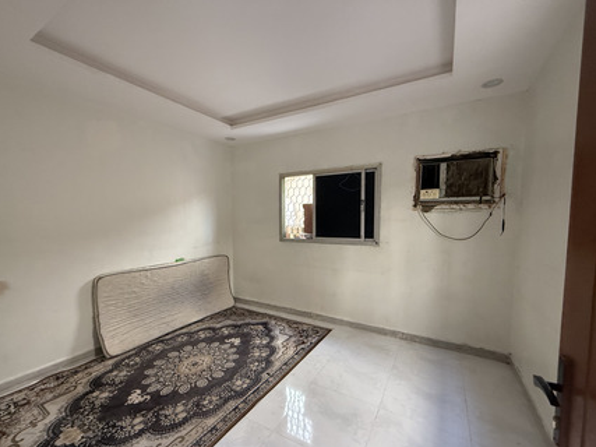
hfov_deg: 98.2
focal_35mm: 15
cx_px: 298
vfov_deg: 81.6
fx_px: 258
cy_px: 235
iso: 320
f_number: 2.2
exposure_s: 1/91
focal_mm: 2.22
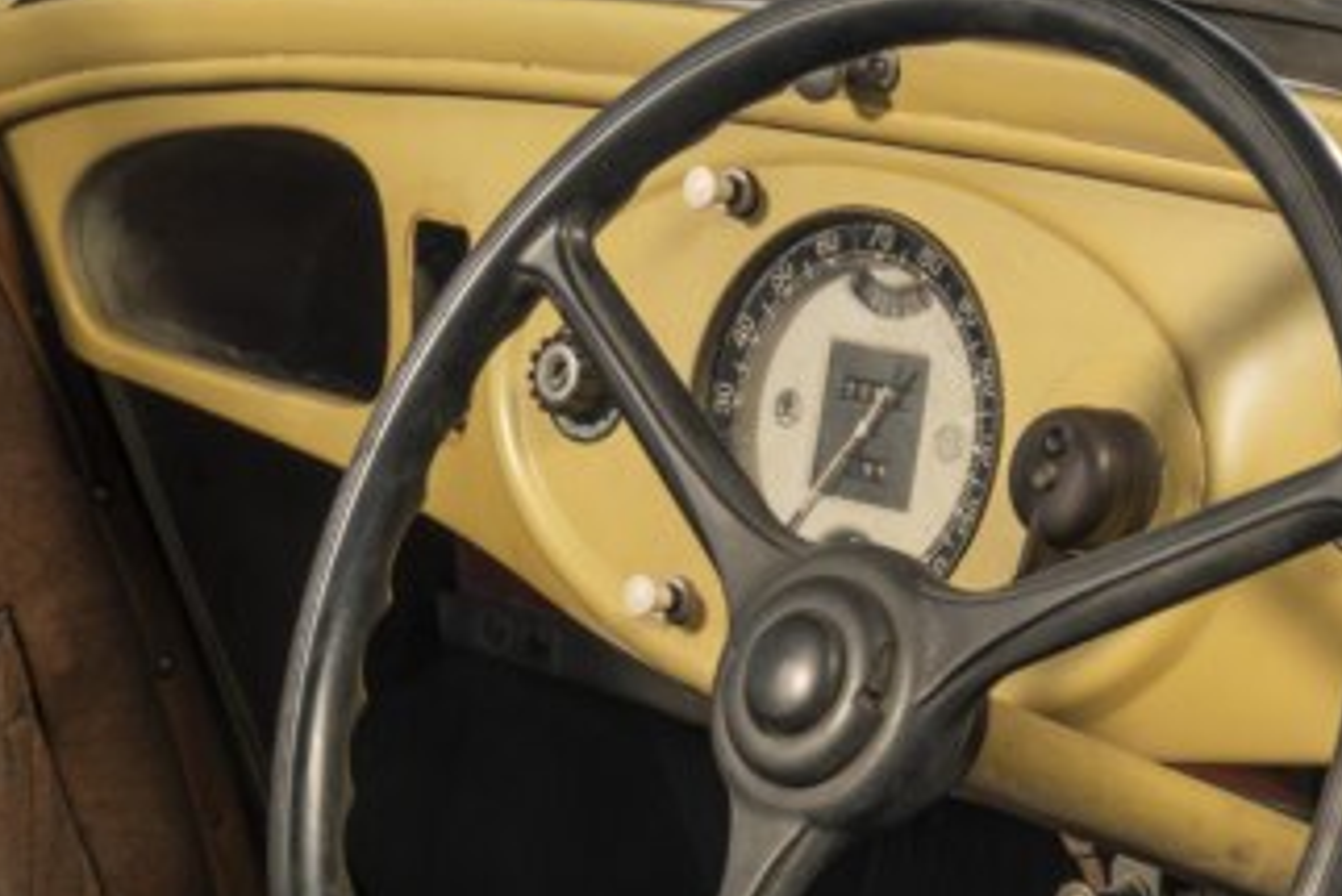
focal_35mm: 124
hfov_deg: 16.5
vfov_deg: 11.0
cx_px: 950
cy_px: 808
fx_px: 4624
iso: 100
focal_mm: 52
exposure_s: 8
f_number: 11
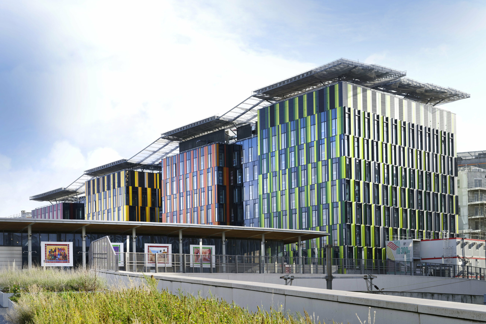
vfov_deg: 21.2
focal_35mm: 64
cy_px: 162
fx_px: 863
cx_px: 243
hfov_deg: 31.4
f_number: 10
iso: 100
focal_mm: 64
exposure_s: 1/200
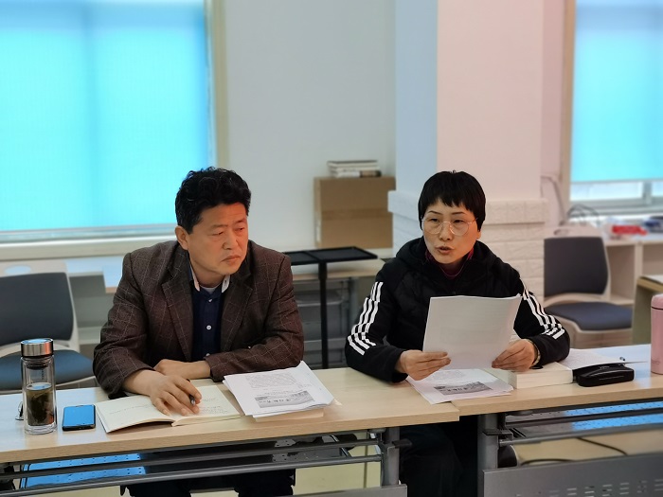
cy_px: 248
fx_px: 996
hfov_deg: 36.8
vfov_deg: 28.0
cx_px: 332
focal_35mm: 52
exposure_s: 1/100
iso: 160
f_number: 1.6
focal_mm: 5.56
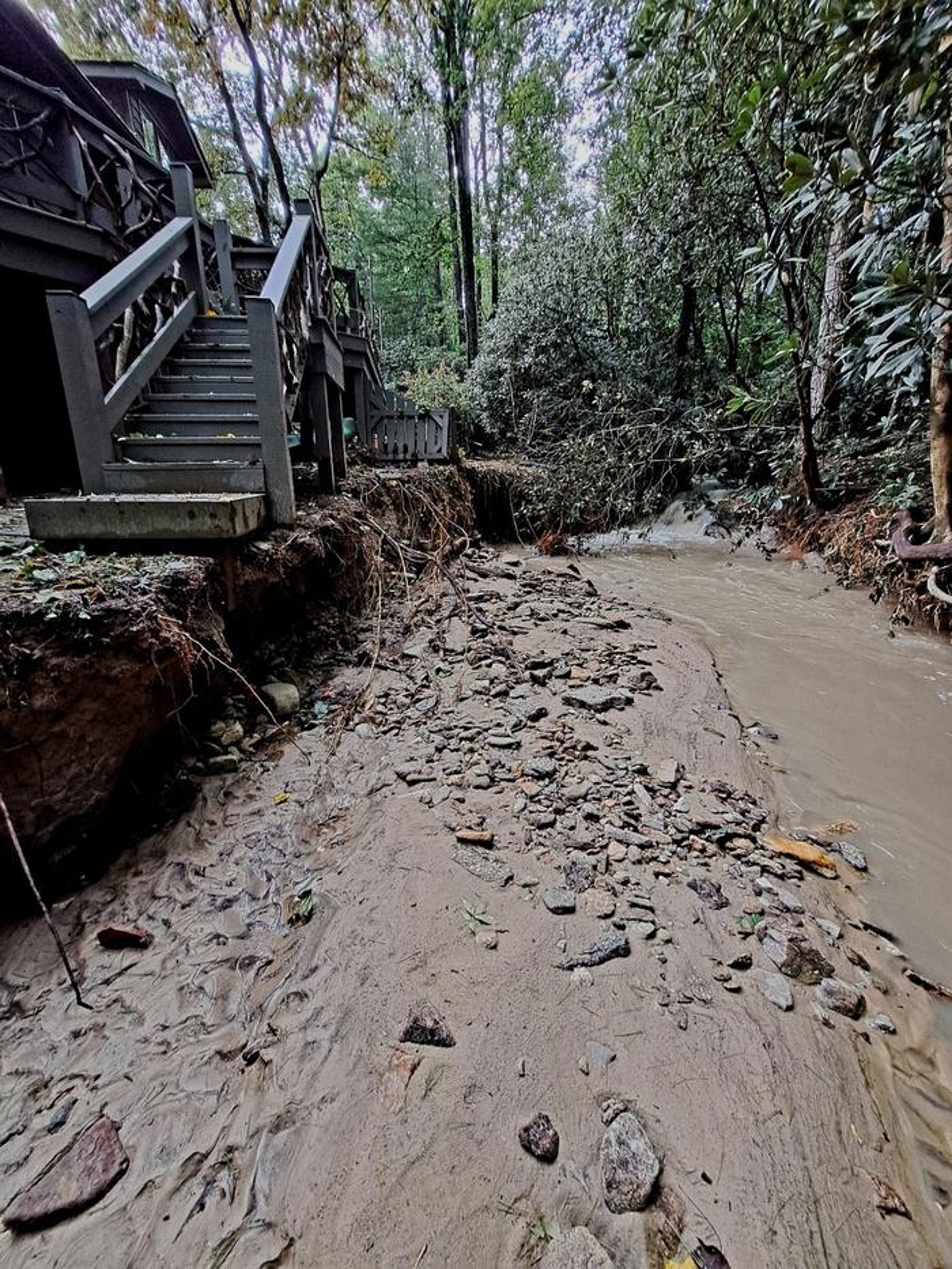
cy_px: 634
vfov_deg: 106.2
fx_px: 477
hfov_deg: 89.9
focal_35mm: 13
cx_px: 476
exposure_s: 1/40
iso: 125
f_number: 2.2
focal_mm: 1.74
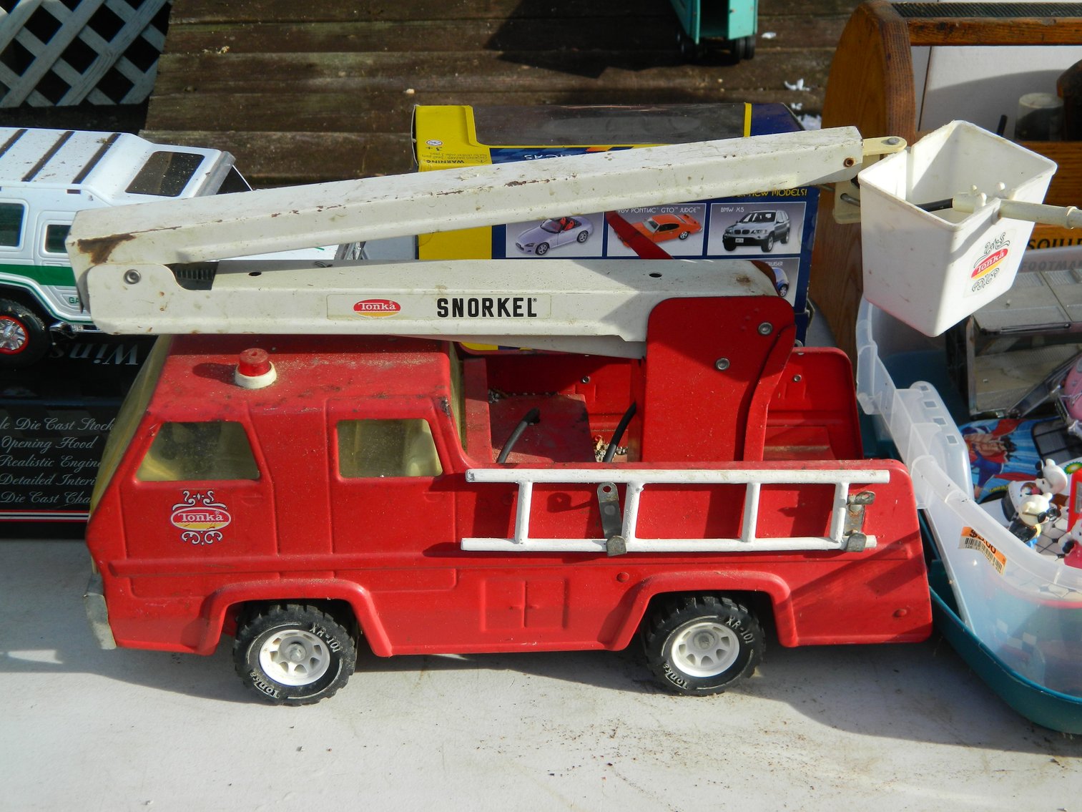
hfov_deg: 40.4
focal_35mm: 47
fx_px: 1469
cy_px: 406
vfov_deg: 30.9
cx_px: 541
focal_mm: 8.4
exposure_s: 1/320
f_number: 3.6
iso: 80
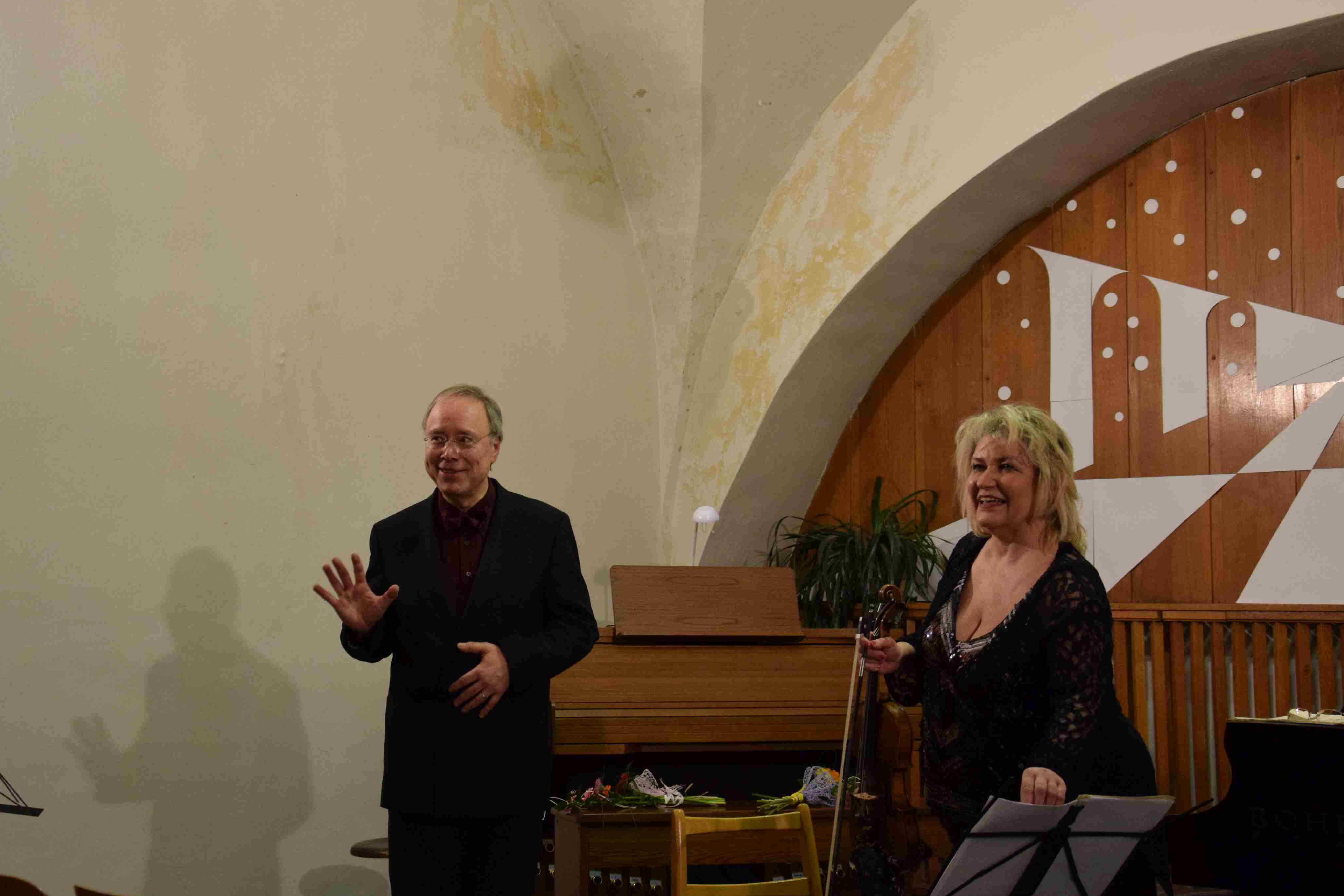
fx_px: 2091
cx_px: 619
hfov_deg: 35.6
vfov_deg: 24.2
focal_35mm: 56
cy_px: 441
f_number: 4.5
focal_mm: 34
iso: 1600
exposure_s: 1/80
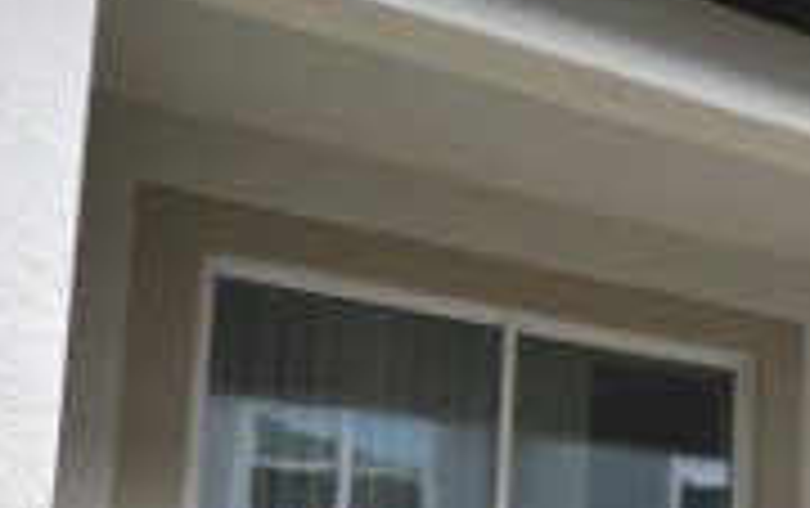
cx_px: 1134
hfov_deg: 26.6
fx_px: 1348
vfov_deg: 20.5
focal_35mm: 61
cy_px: 539
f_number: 3.5
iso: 800
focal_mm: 10
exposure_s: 1/2000
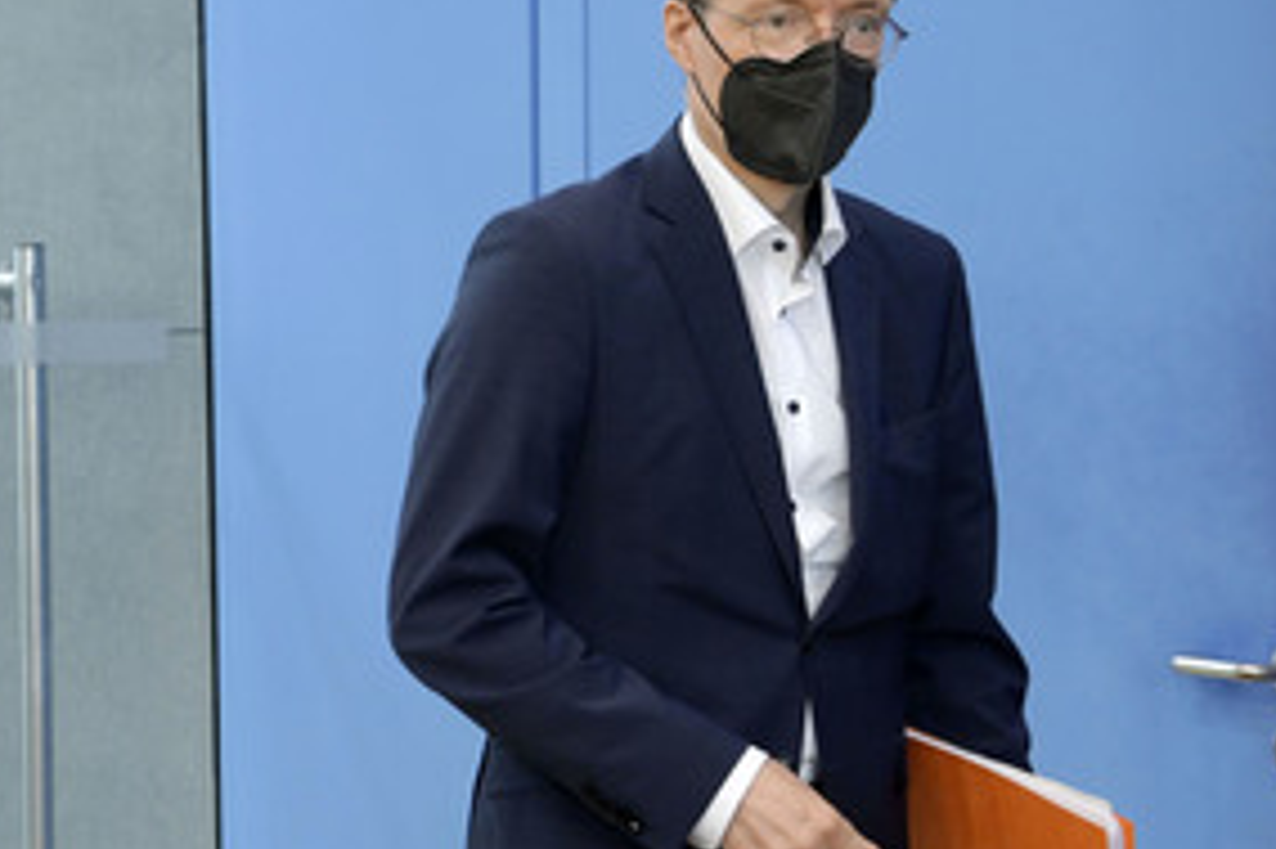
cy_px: 467
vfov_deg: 12.3
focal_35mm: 111
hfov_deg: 18.3
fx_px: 3932
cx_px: 299
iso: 4000
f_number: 6.3
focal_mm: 70
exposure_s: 1/500
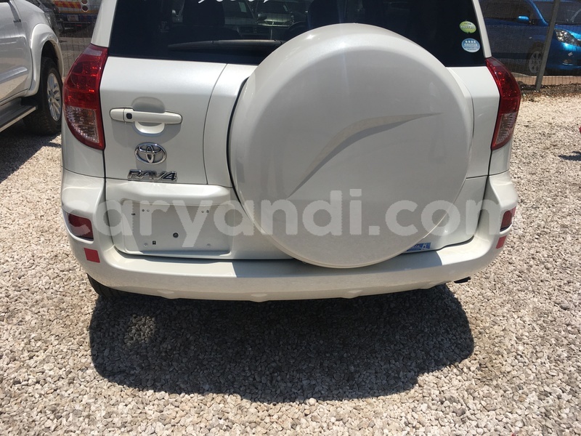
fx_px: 487
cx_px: 290
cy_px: 218
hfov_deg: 61.7
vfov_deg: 48.2
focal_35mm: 29
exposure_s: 1/4808
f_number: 2.2
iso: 25
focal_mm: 4.15
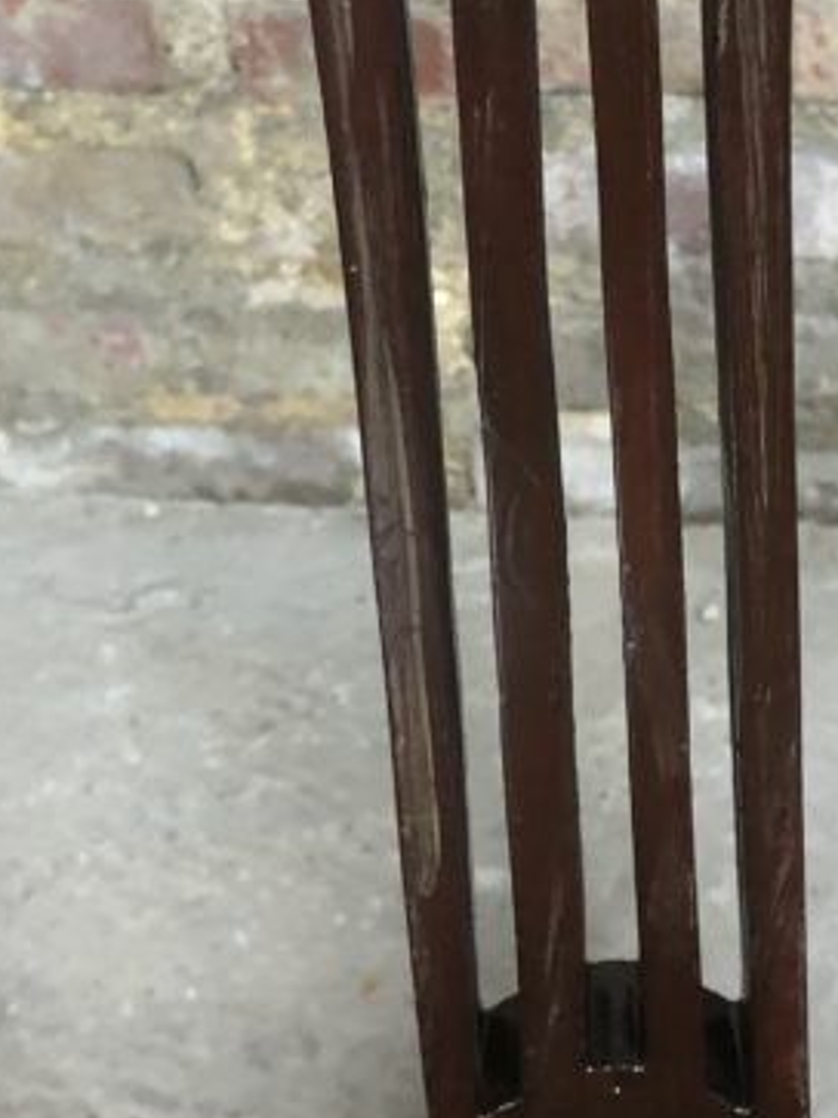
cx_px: 622
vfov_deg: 24.7
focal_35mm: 79
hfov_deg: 18.5
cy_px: 462
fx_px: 2551
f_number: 1.8
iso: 80
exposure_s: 1/8
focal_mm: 4
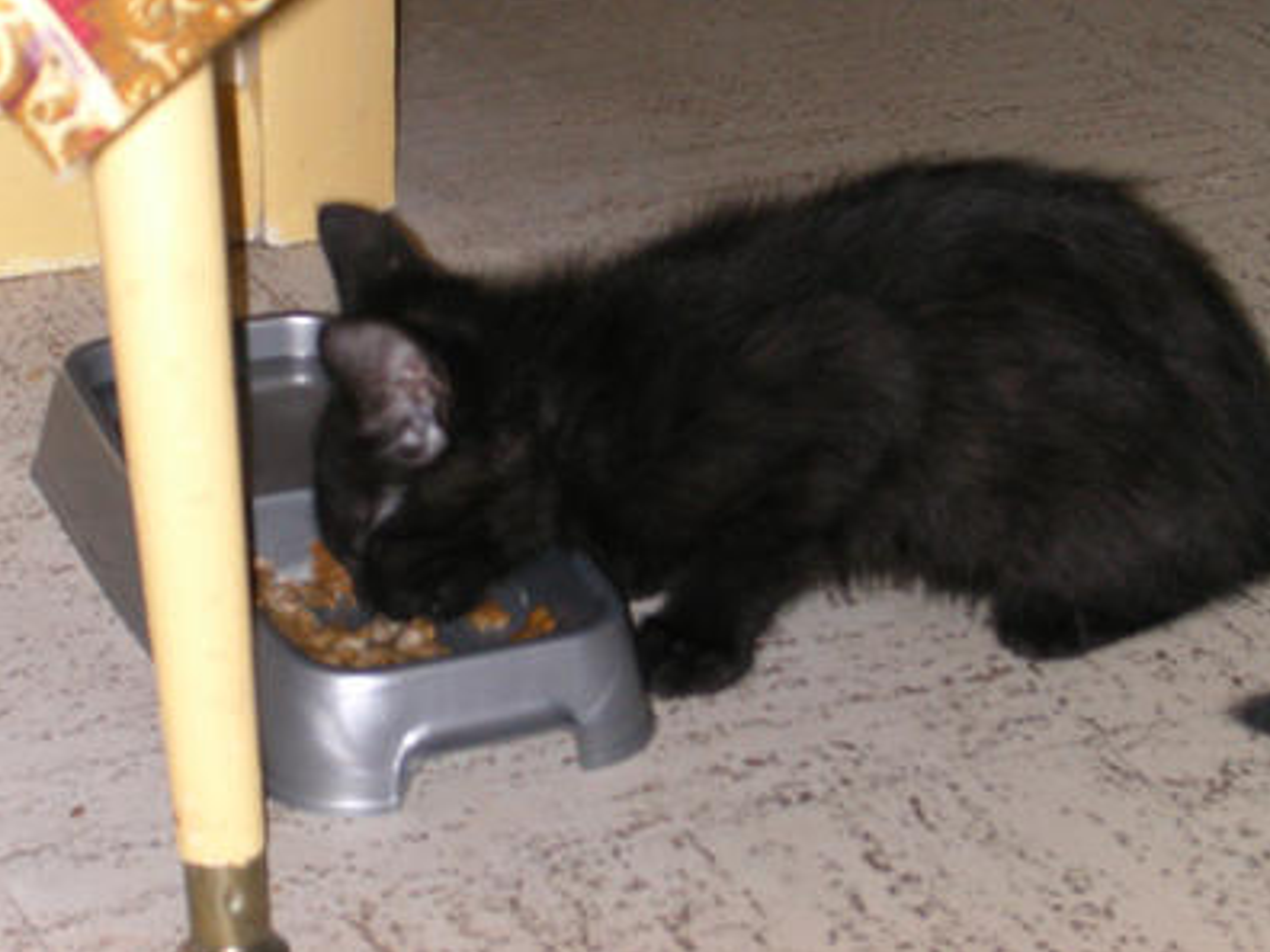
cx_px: 638
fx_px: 4109
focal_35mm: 112
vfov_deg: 13.2
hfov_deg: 17.6
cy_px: 478
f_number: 4.8
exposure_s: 1/59.9
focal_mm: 16.8
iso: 200
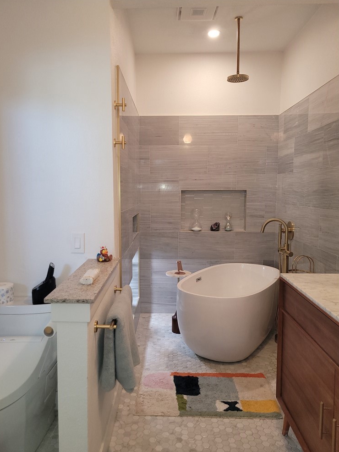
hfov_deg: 51.4
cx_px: 164
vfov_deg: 65.3
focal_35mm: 27
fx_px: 352
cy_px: 233
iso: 125
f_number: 1.8
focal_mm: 5.4
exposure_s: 1/60
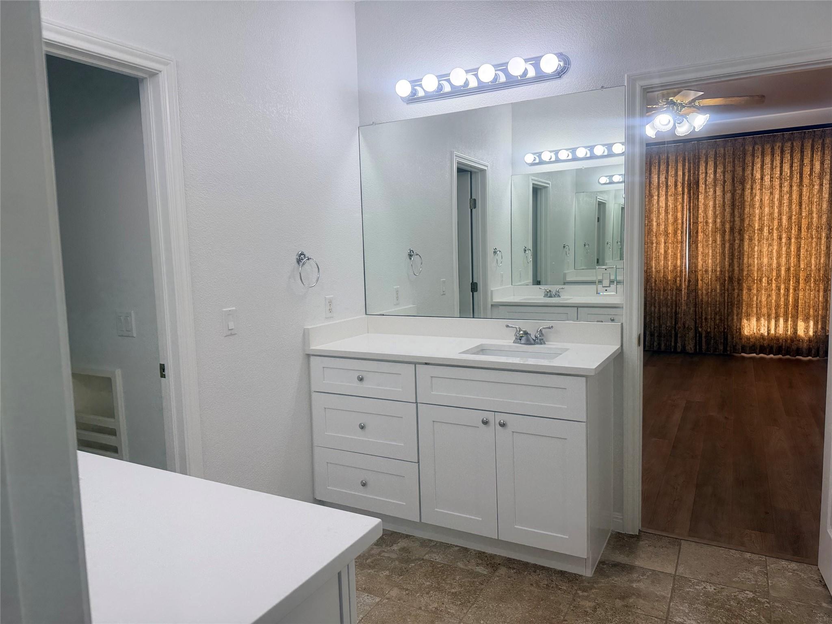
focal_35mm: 24
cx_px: 416
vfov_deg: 56.8
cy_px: 312
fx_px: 577
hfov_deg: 71.6
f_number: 1.78
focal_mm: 6.76
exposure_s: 1/196
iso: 80
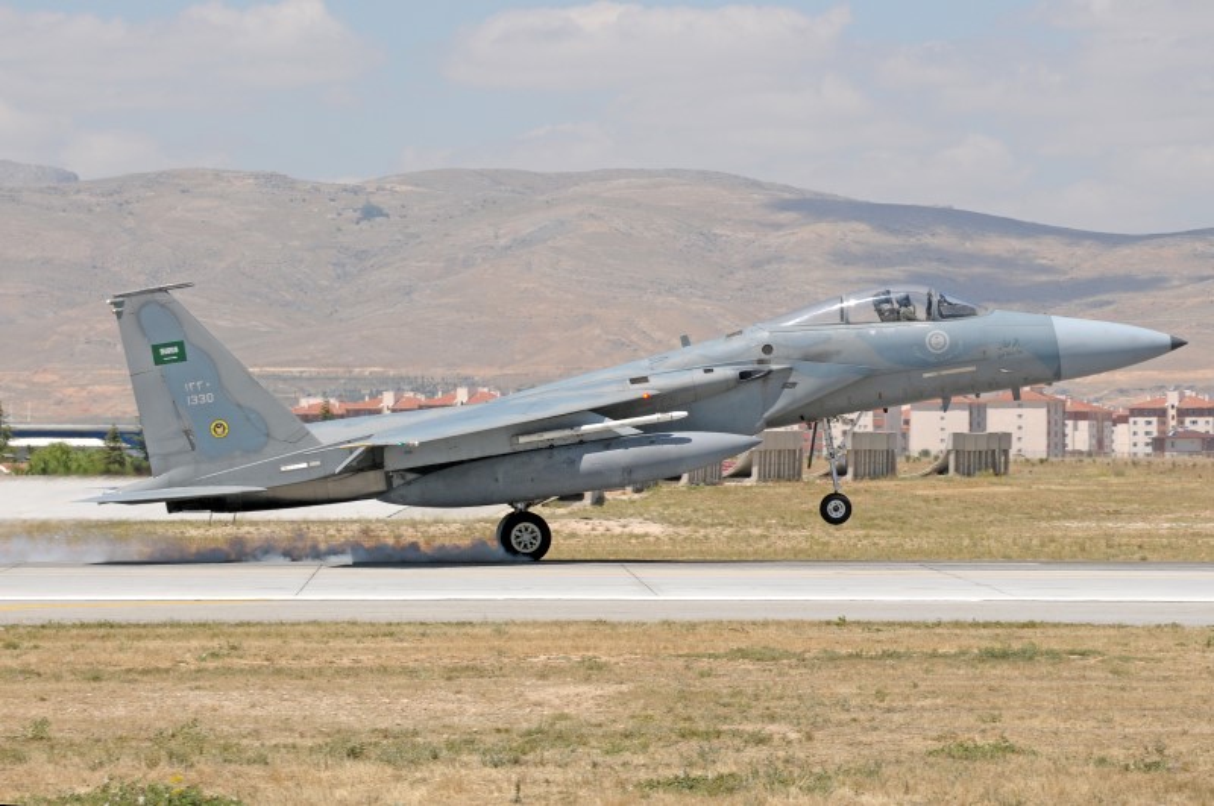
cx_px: 607
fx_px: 5556
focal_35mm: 165
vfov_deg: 8.3
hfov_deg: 12.5
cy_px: 403
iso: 400
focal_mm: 110
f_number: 8
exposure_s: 1/1600
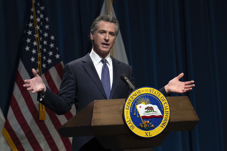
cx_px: 114
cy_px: 76
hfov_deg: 13.5
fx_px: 958
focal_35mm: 152
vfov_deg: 9.0
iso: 3200
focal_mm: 152
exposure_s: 1/250
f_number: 3.5
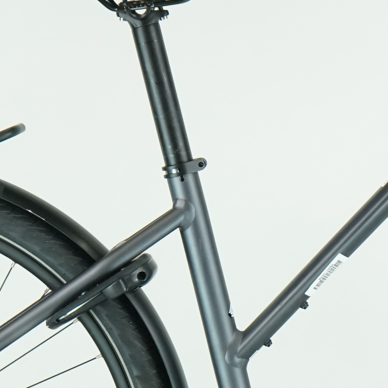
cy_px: 289
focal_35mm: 203
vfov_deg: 8.6
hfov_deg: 8.6
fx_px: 2574
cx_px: 354
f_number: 5.6
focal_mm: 58
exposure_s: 1/200
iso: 1600
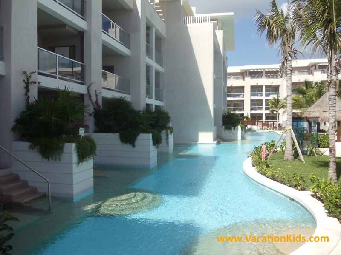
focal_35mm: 44
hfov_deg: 42.9
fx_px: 433
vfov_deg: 32.9
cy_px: 128
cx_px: 170
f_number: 7.1
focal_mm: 6
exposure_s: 1/320
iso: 100
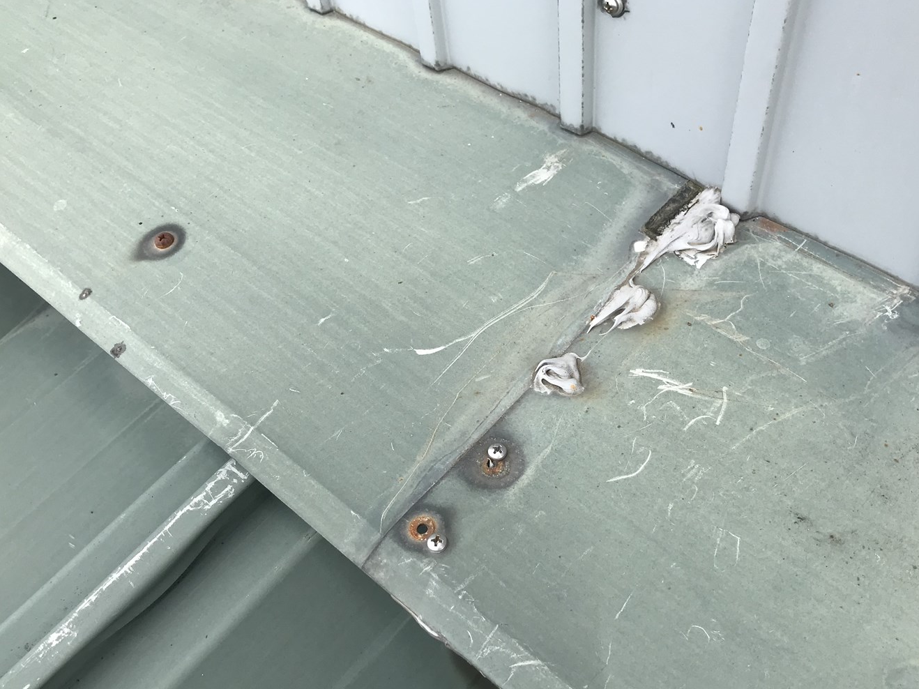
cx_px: 479
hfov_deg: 53.9
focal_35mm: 34
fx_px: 902
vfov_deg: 41.7
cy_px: 382
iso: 20
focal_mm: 3.99
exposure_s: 1/742
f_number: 1.8
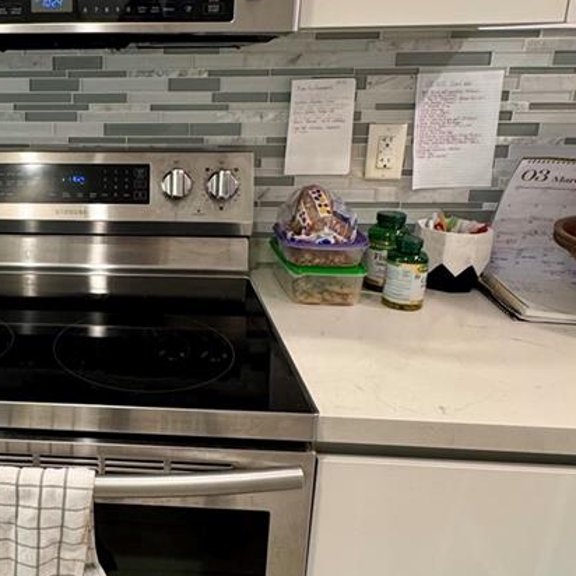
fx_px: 678
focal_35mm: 36
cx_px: 55
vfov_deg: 45.7
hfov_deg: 42.2
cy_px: 224
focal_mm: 2.22
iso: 320
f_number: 2.2
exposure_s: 1/120
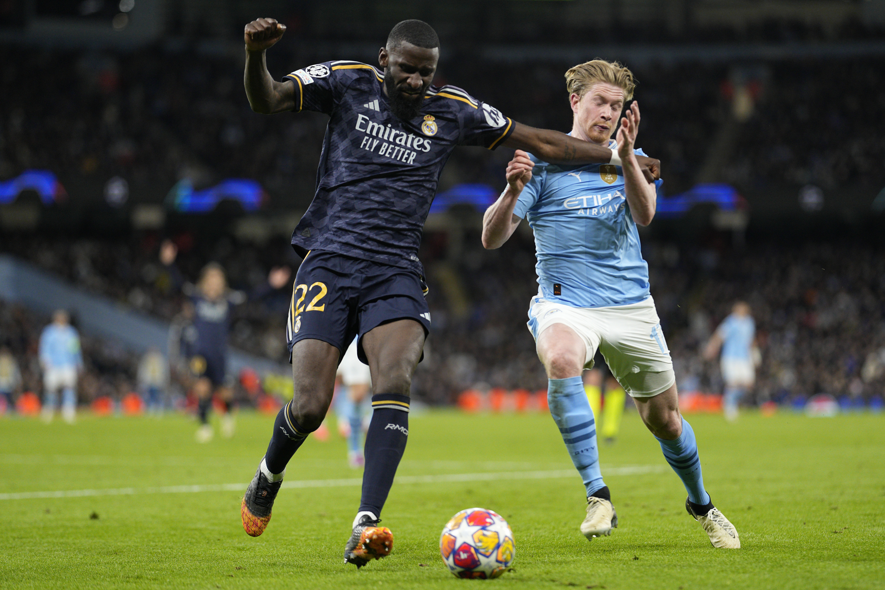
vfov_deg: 10.2
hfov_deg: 15.2
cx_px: 442
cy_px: 295
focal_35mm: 135
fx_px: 3318
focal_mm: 135
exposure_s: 1/2500
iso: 1600
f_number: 1.8
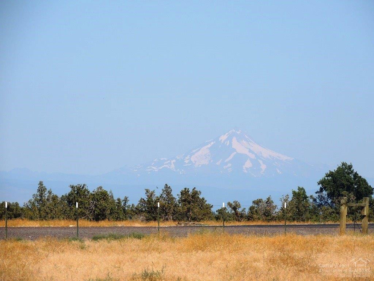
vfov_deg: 4.6
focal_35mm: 325
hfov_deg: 6.1
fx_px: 3511
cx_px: 187
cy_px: 140
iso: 100
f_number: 4.8
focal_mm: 57.9
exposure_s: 1/1000
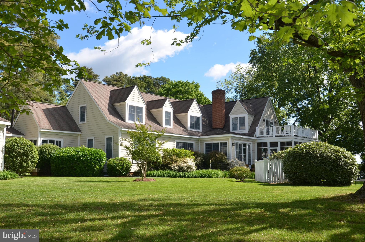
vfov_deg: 35.3
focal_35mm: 38
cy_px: 121
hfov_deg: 51.4
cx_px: 182
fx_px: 379
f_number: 7.1
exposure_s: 1/250
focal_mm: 25
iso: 100
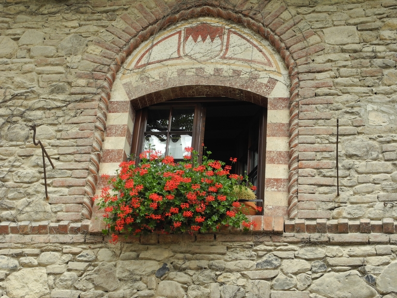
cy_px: 149
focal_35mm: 76
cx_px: 198
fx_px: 872
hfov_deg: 25.7
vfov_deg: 19.4
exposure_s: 1/90.6
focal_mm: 16.3
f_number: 6.3
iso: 100
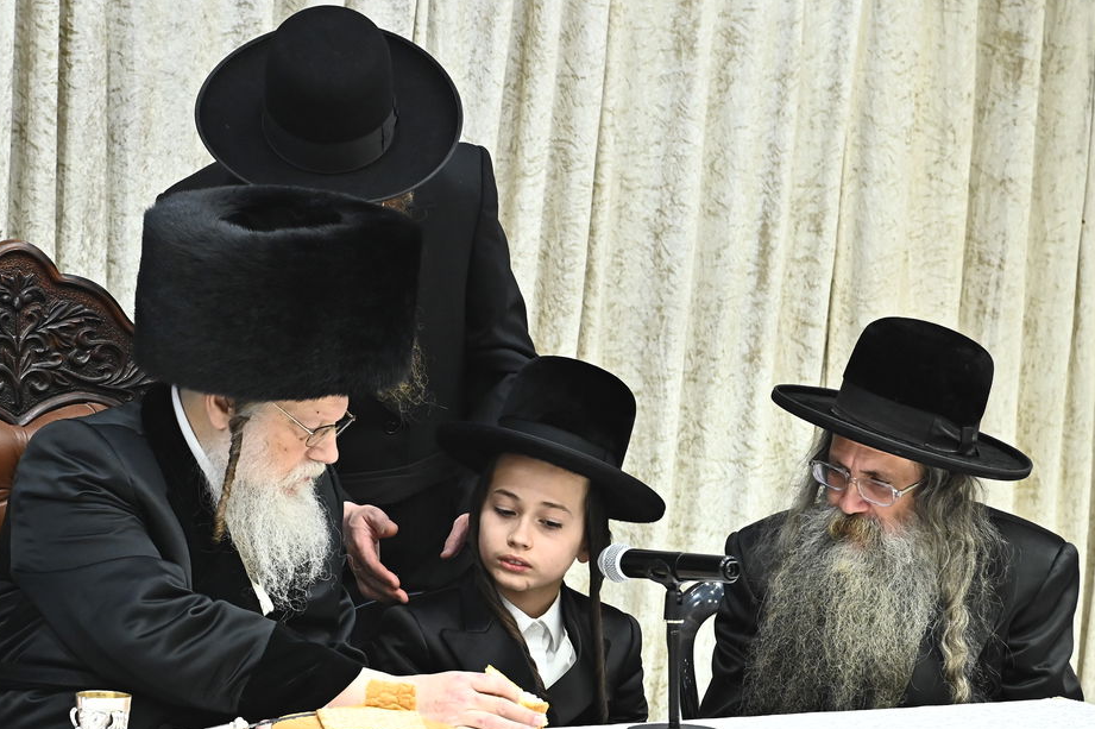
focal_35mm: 304
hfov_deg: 6.8
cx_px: 301
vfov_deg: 4.5
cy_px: 480
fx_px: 9241
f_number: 8
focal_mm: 200
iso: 3200
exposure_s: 1/200
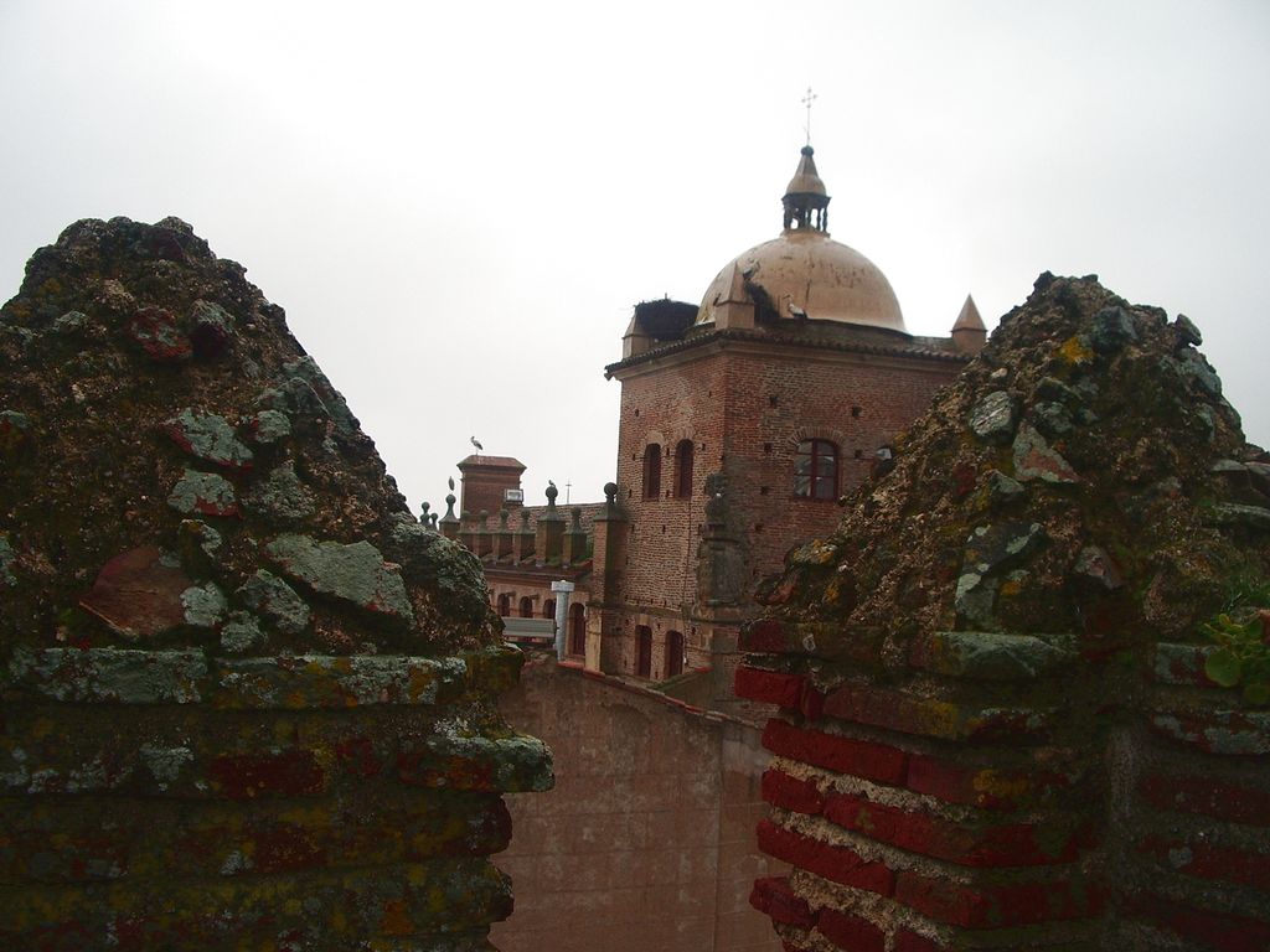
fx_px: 1284
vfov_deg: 40.7
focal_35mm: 35
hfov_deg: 52.6
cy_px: 476
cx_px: 635
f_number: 4.3
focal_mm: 5.8
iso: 50
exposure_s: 1/200
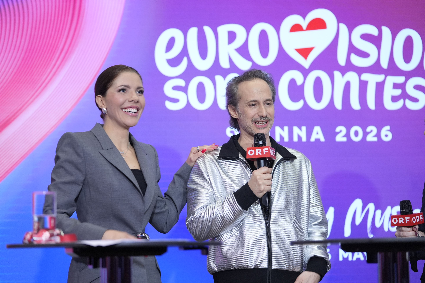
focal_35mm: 102
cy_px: 143
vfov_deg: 13.4
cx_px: 214
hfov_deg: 20.0
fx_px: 1204
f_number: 2.8
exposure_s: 1/200
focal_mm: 99
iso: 2500
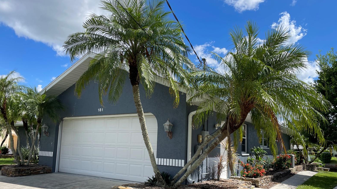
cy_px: 118
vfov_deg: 39.9
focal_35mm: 29
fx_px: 259
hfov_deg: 66.1
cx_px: 168
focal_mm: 4.2
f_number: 1.6
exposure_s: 1/2681
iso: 32
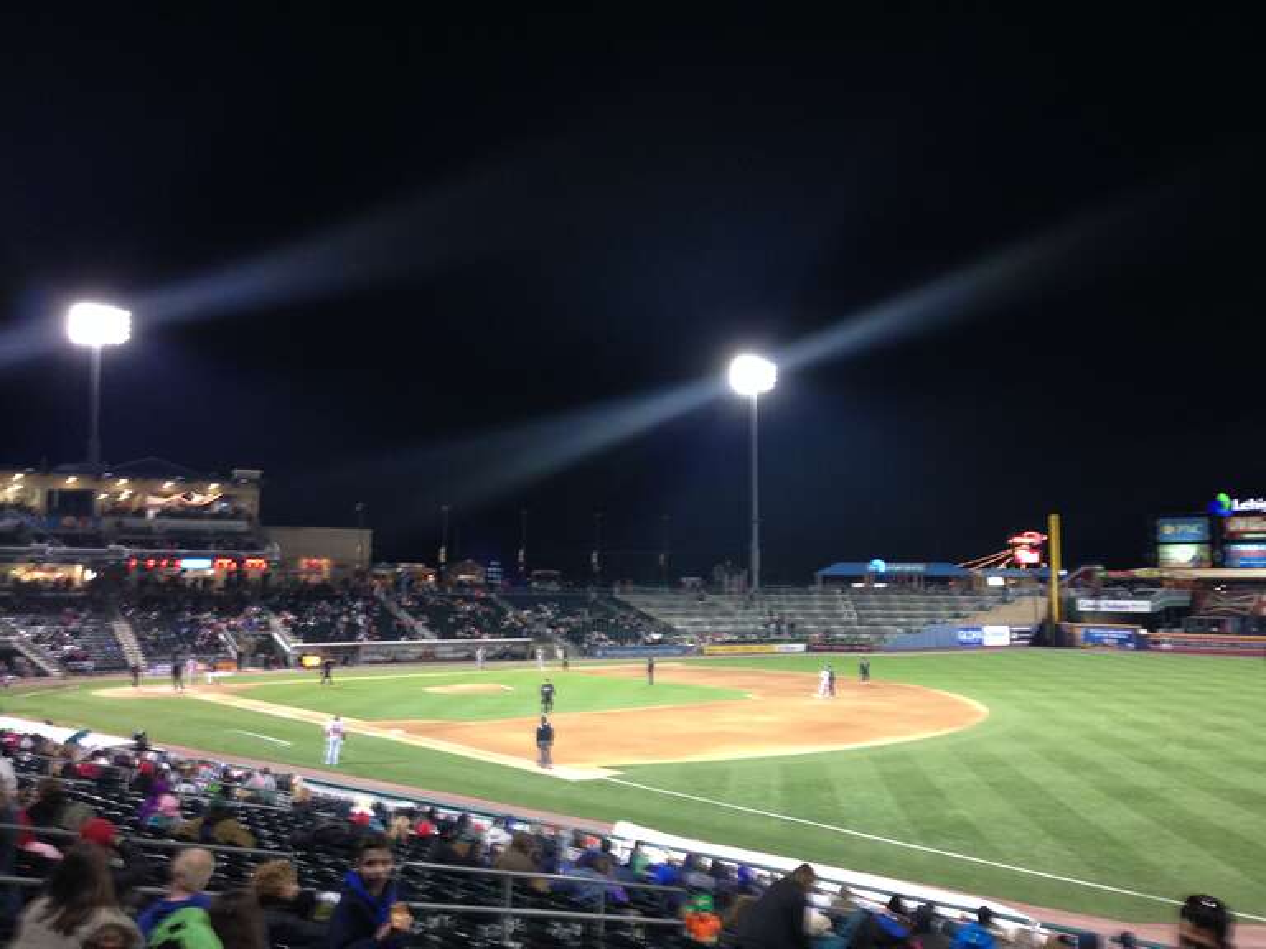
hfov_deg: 55.4
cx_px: 633
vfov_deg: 42.9
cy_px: 474
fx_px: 1207
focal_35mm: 33
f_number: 2.4
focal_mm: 4.12
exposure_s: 1/20
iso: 160
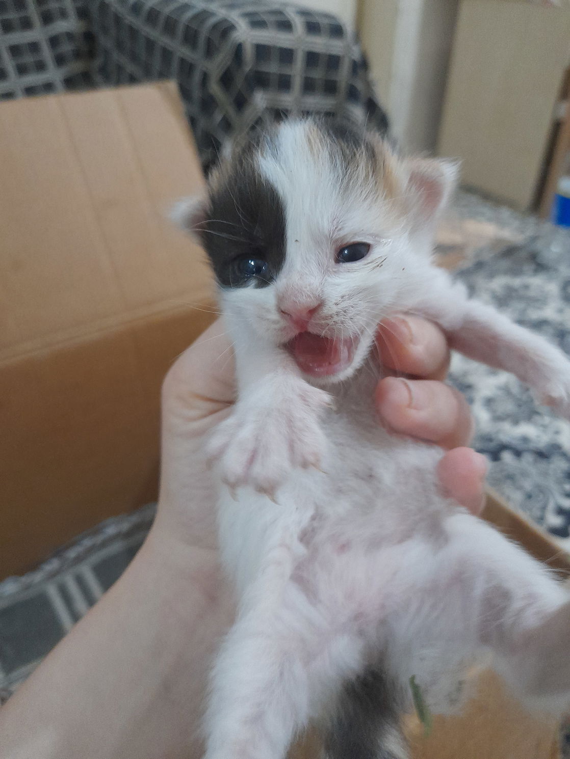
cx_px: 285
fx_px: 549
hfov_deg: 54.9
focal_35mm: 25
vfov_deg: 69.4
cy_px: 380
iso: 400
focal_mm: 4.6
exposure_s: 1/25
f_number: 2
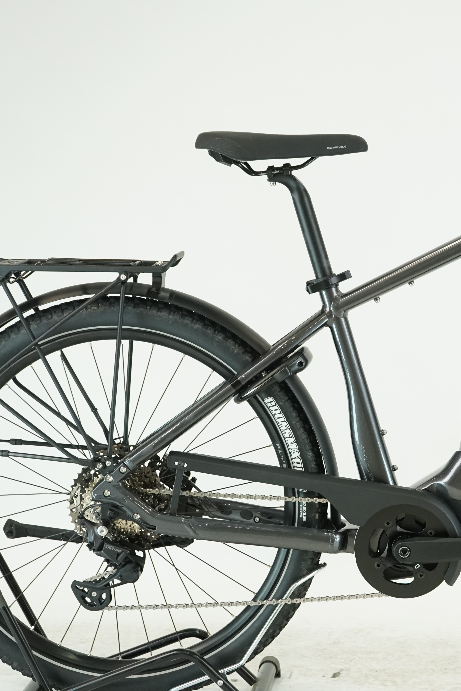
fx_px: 1786
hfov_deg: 14.5
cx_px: 455
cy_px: 369
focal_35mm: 93
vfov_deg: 21.9
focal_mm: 57
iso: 1600
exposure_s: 1/200
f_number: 5.6
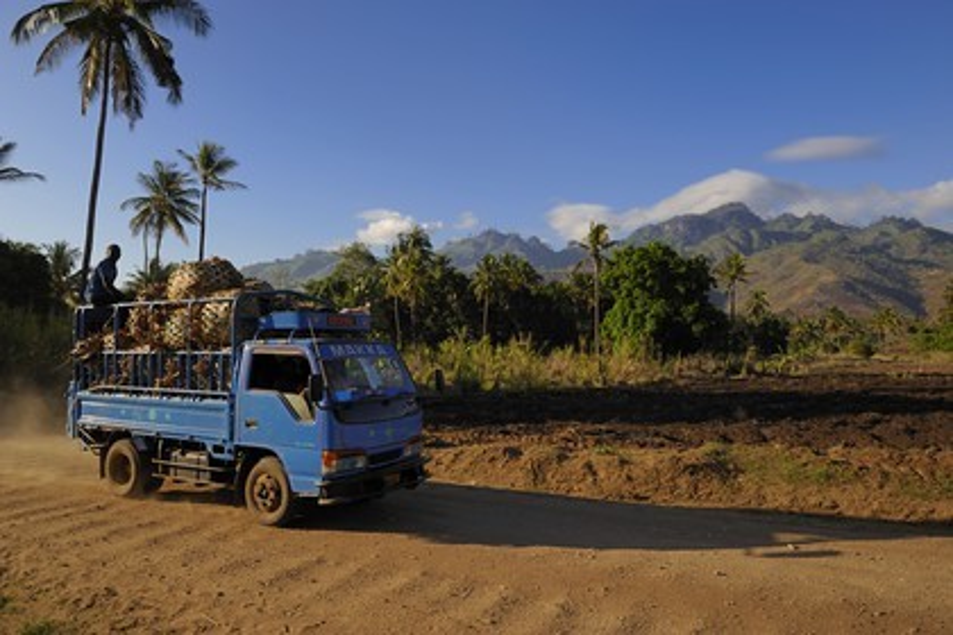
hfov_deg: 73.7
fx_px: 635
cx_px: 476
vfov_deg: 53.1
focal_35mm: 24
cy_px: 318
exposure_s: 1/400
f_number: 8
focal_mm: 24
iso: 200
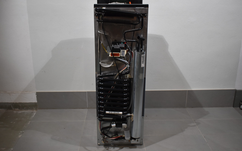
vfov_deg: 34.4
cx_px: 120
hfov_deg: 52.7
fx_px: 244
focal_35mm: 37
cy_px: 73
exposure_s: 1/200
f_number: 4
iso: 800
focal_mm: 24
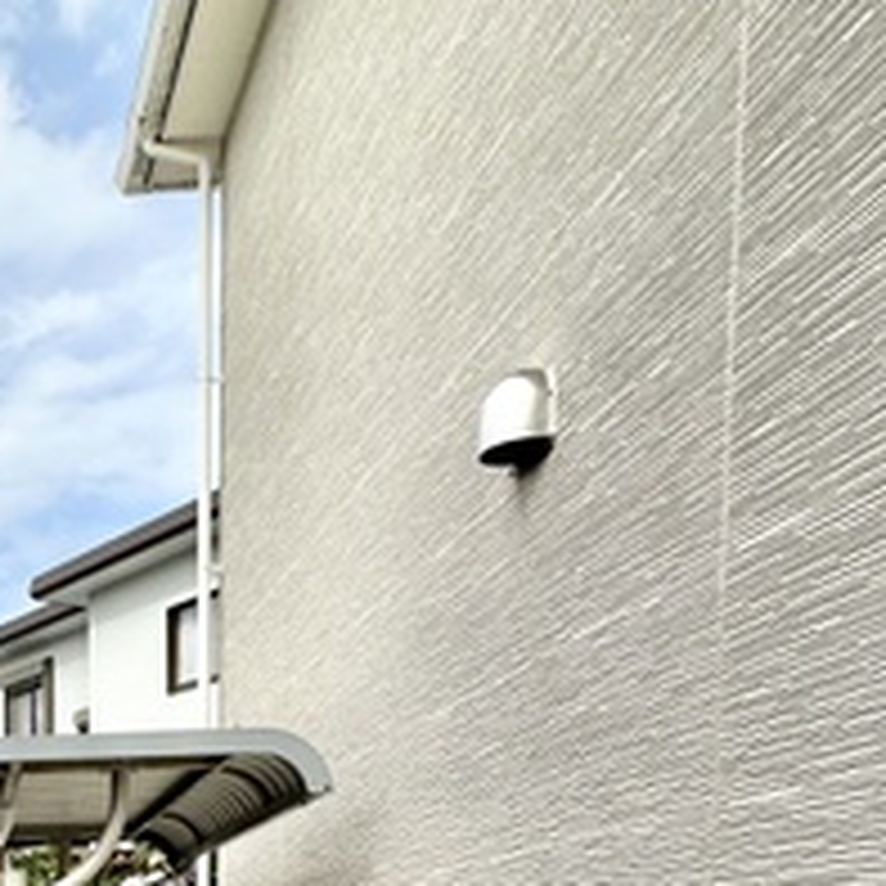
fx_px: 1274
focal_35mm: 44
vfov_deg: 31.3
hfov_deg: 32.4
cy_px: 1100
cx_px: -148
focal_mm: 2.22
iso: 40
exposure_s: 1/1135
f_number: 2.2
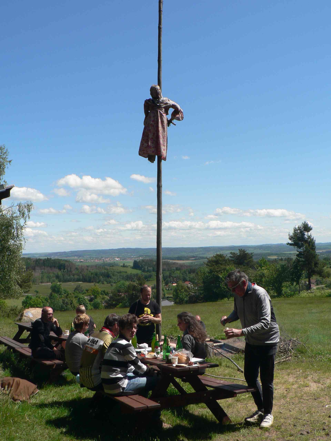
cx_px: 166
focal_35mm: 36
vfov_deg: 51.4
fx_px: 459
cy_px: 220
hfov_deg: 39.7
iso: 80
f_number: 5.6
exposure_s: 1/400
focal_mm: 6
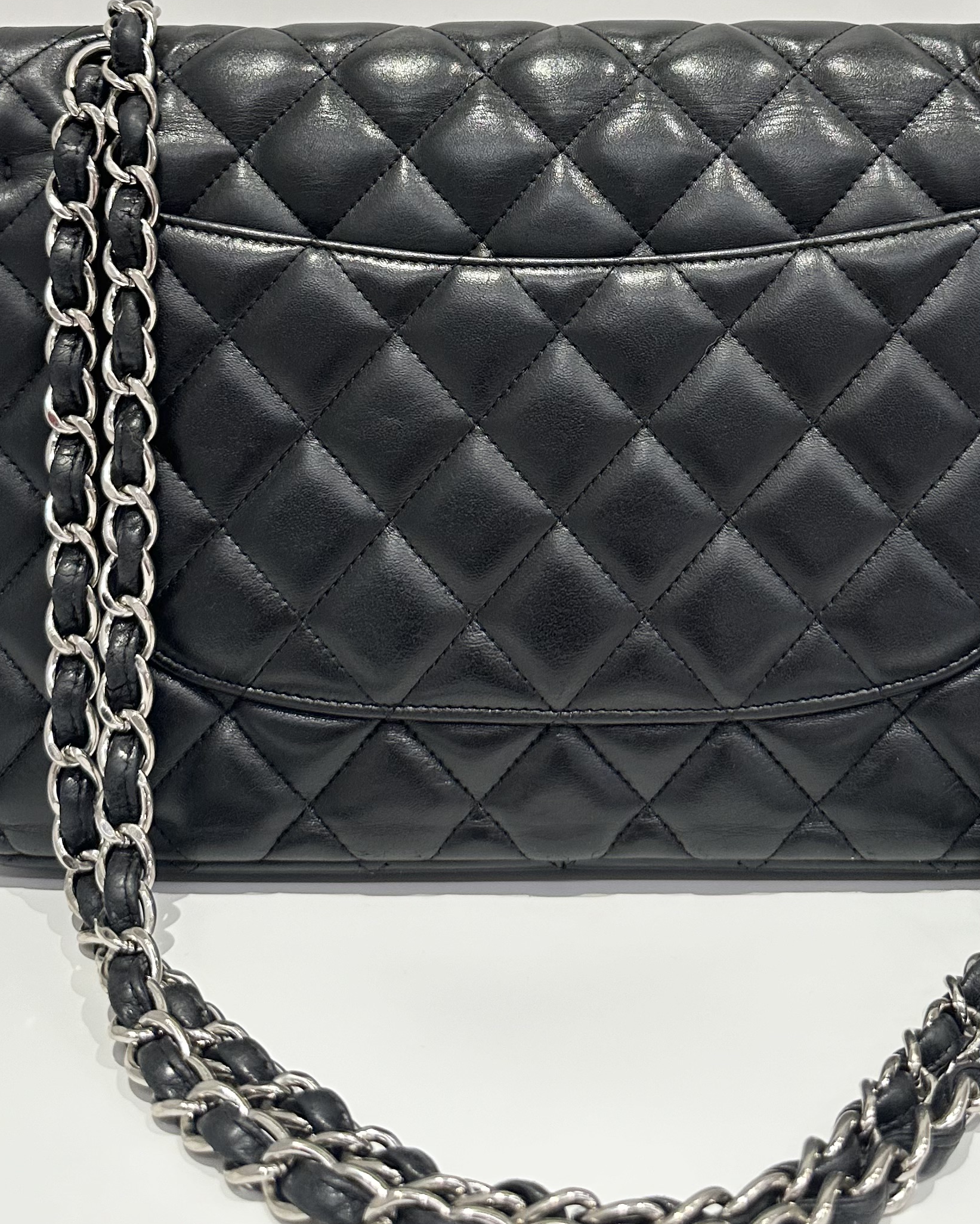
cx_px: 621
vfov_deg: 38.5
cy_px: 211
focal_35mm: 46
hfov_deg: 32.6
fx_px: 1667
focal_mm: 6.86
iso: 125
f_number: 1.78
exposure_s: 1/50
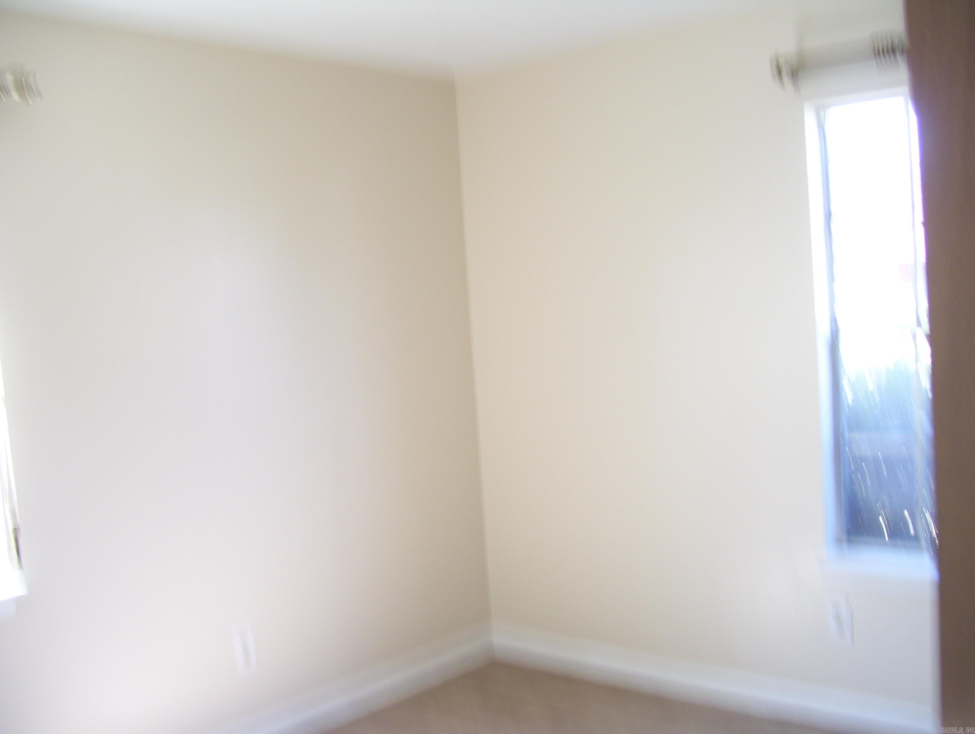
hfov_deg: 51.3
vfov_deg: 39.7
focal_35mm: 36
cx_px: 488
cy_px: 367
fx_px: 1015
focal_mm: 6
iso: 80
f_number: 2.7
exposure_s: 1/25
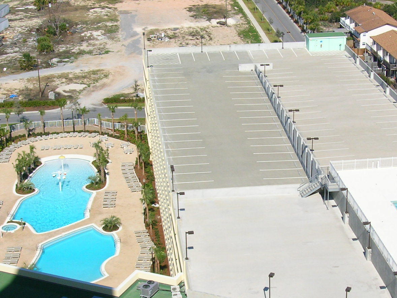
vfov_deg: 20.2
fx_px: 837
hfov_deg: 26.6
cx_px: 253
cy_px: 173
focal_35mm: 73
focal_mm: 7
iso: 50
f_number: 5.2
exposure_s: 1/435
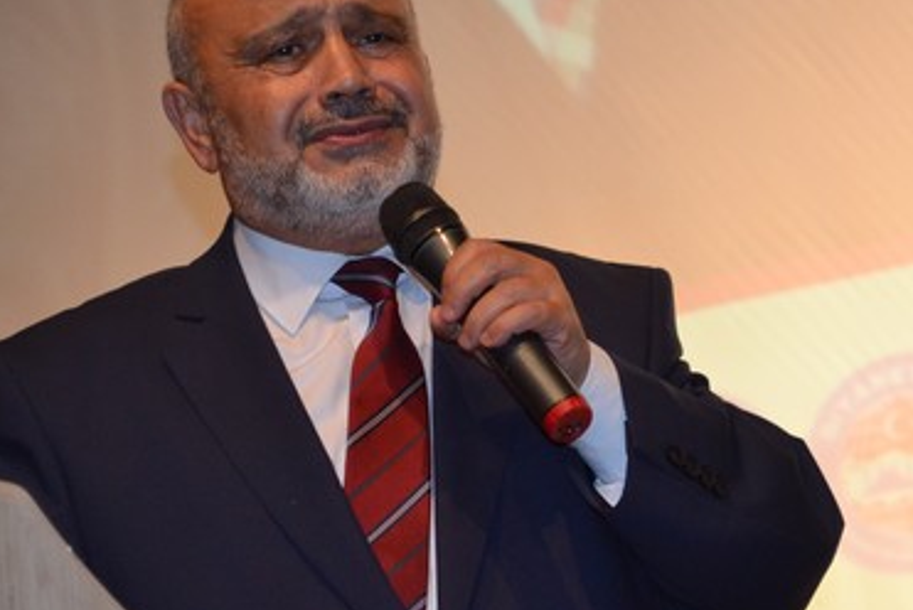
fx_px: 3779
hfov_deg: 13.8
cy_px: 267
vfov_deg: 9.2
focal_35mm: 149
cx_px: 421
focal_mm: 55
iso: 1400
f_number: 5.6
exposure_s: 1/60
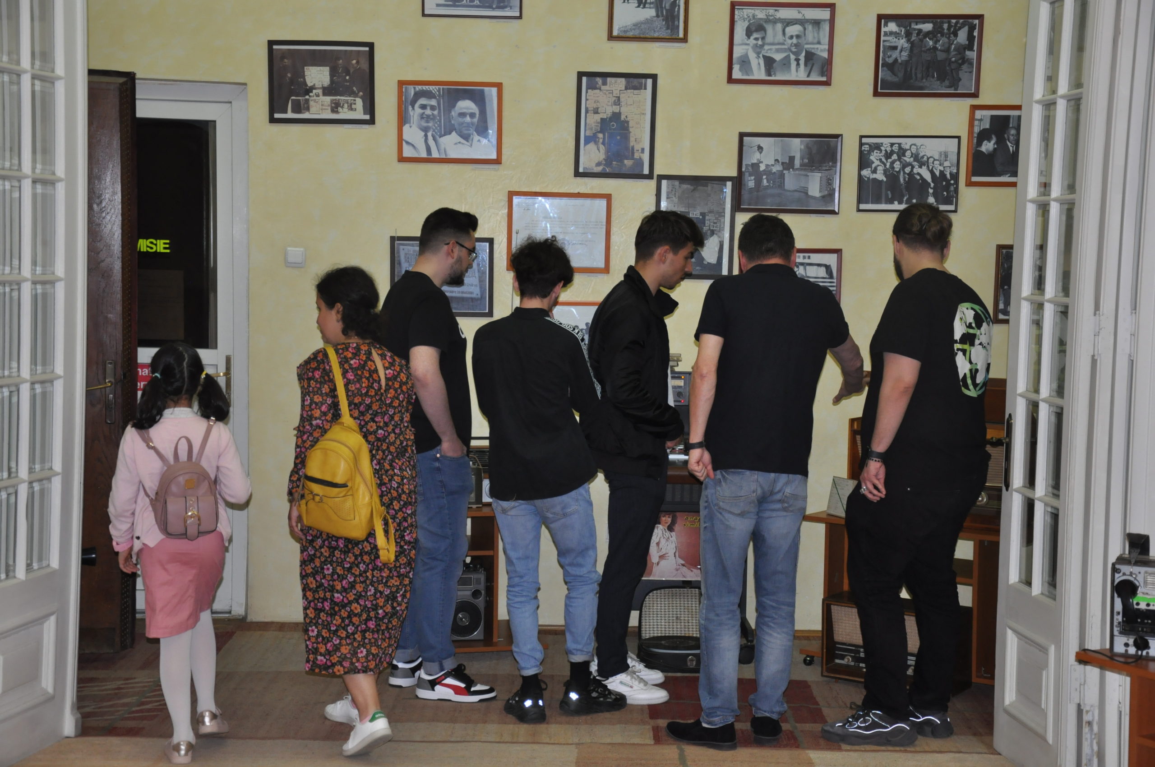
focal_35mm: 60
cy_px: 384
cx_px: 578
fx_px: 1923
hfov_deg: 33.4
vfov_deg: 22.6
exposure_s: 1/60
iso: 800
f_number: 4.5
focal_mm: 40
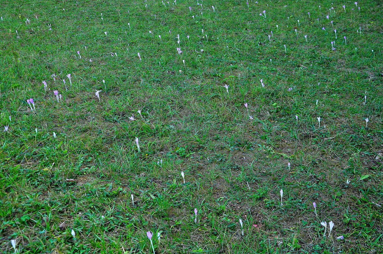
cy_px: 122
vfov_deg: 29.8
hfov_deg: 43.6
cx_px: 179
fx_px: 478
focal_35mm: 45
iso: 400
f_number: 5.6
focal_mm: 28
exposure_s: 1/125
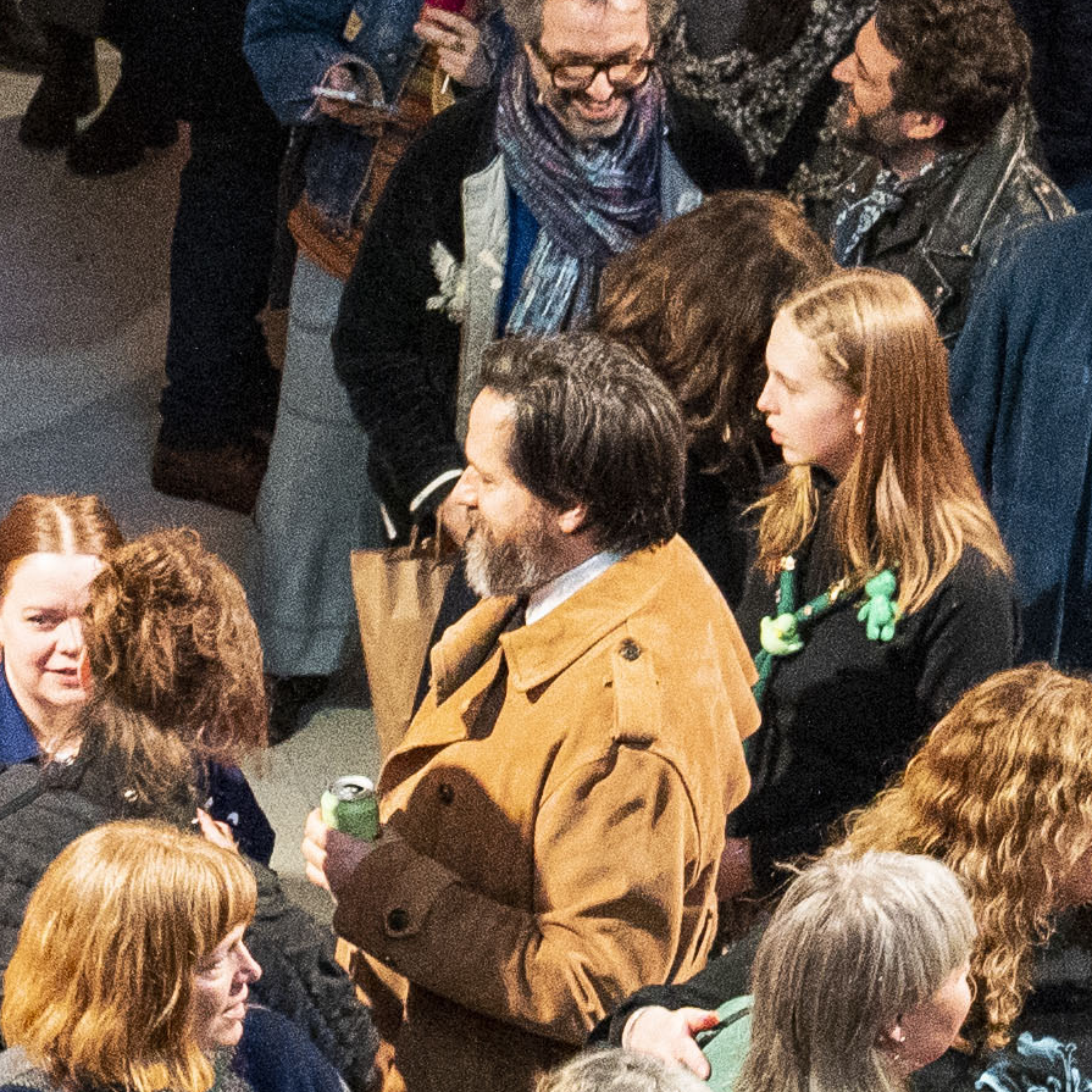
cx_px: 329
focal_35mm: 233
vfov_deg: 7.5
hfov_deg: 7.5
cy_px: -45
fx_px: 8316
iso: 3200
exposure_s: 1/100
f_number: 2.8
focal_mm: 35
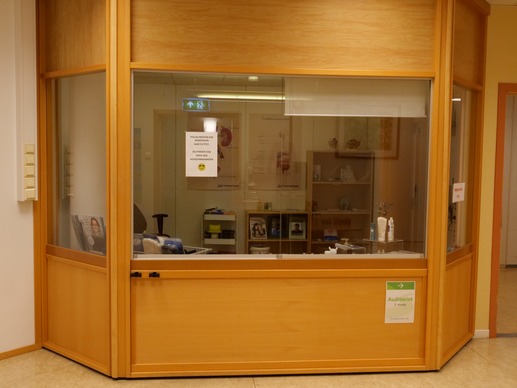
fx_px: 568
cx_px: 258
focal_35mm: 38
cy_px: 194
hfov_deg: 49.0
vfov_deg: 37.7
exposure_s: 1/60
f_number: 9
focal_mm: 19
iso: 2000
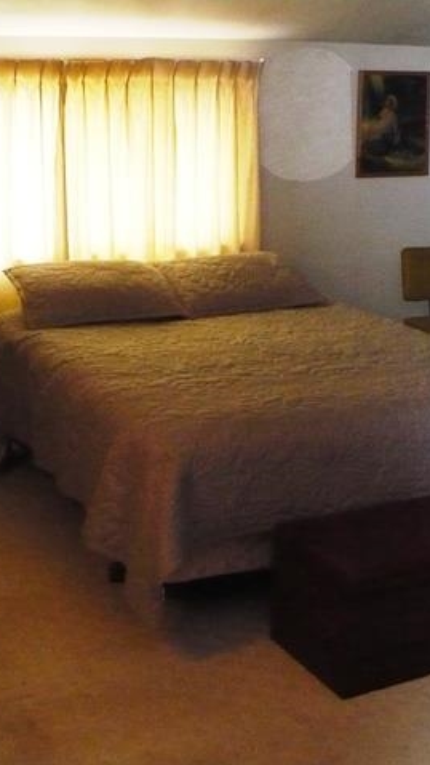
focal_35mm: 54
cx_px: 257
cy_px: 382
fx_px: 1094
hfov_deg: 22.2
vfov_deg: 38.5
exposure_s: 1/30
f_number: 2.8
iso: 640
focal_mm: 6.1
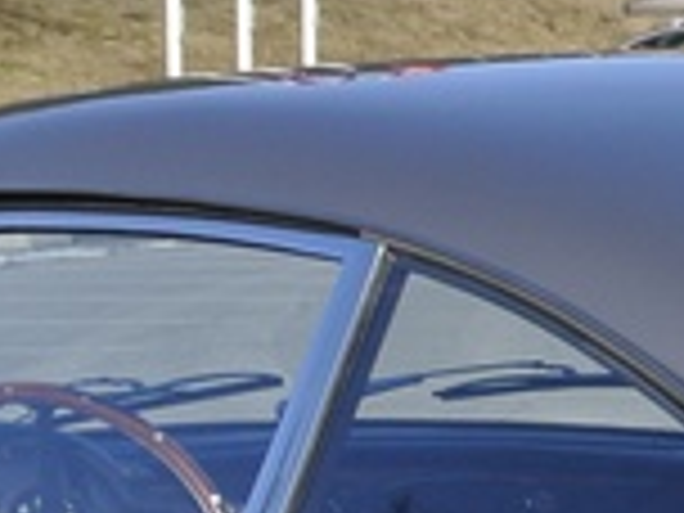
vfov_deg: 5.7
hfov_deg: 7.5
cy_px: 884
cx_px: 972
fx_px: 5118
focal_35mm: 259
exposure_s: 1/500
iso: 100
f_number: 5.6
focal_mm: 15.1
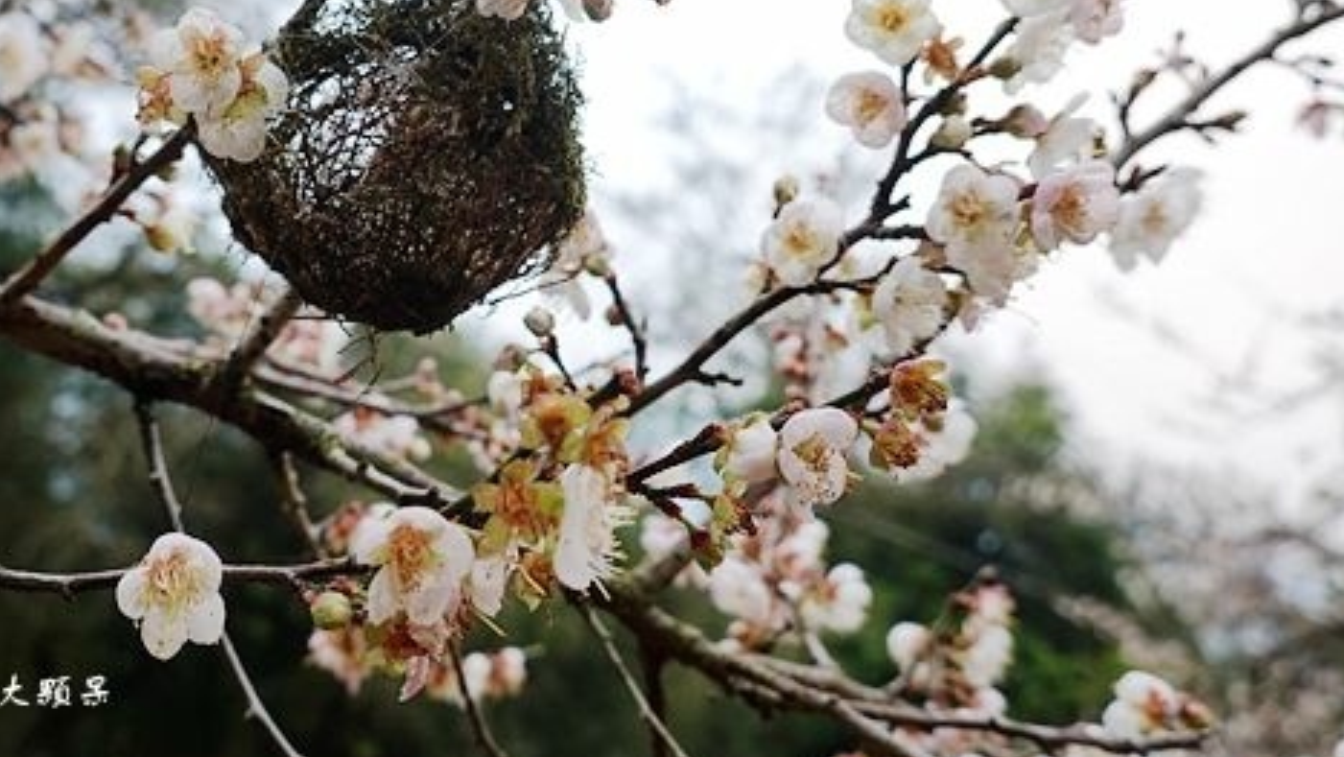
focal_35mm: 35
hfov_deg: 55.6
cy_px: 180
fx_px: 1248
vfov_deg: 33.0
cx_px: 463
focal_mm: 9
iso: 125
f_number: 2.8
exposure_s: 1/40
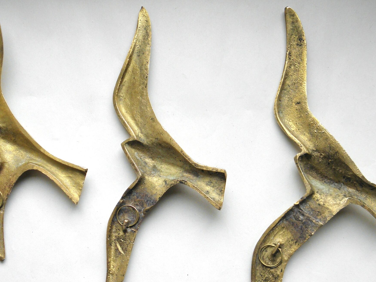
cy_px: 185
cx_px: 182
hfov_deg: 38.2
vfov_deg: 28.9
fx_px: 543
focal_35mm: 50
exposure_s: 1/125
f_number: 3.7
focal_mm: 6.2
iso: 100
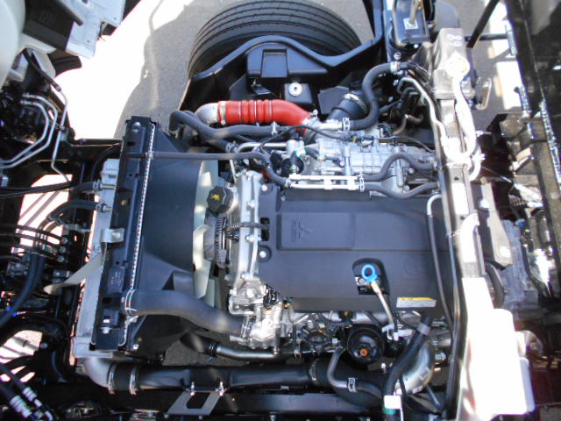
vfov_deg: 53.1
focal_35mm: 26
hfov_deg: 67.3
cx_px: 280
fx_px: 421
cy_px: 210
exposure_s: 1/250
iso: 400
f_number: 3.2
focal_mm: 4.6
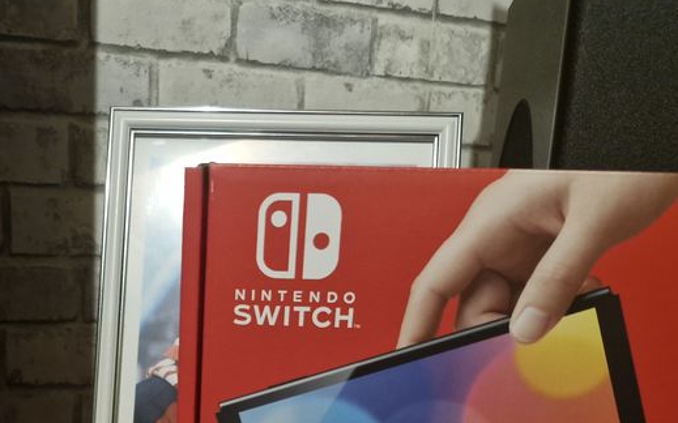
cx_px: 175
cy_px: 477
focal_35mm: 47
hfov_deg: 41.5
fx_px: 868
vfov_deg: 25.2
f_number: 1.8
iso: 640
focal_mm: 5.54
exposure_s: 1/25
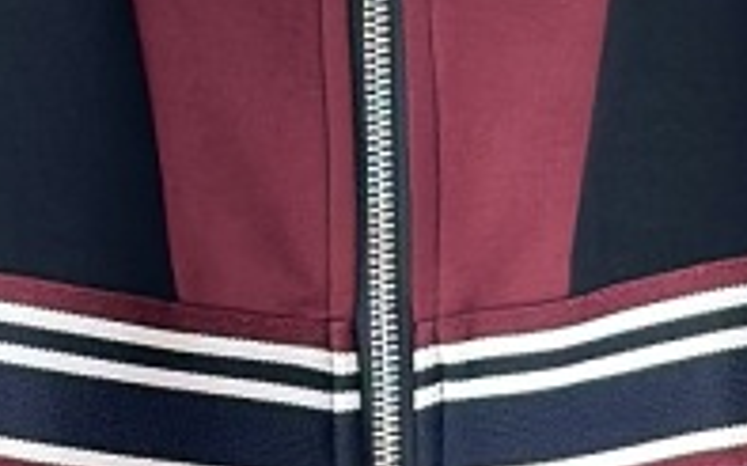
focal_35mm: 371
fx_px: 7551
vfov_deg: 3.5
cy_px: 890
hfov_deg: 5.7
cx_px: 273
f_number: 1.78
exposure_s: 1/50
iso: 50
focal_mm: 6.86
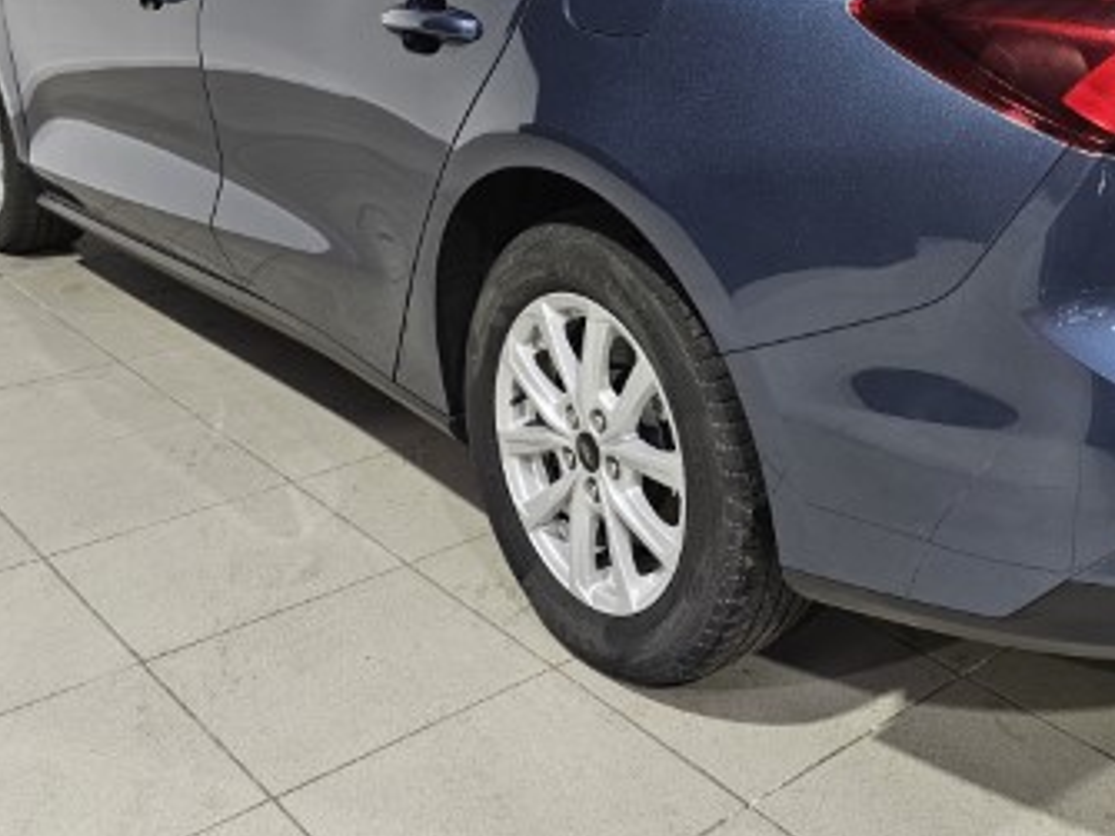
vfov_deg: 32.2
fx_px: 1417
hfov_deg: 41.7
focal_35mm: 44
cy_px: 200
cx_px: 835
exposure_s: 1/100
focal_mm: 6.3
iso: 200
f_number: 1.7
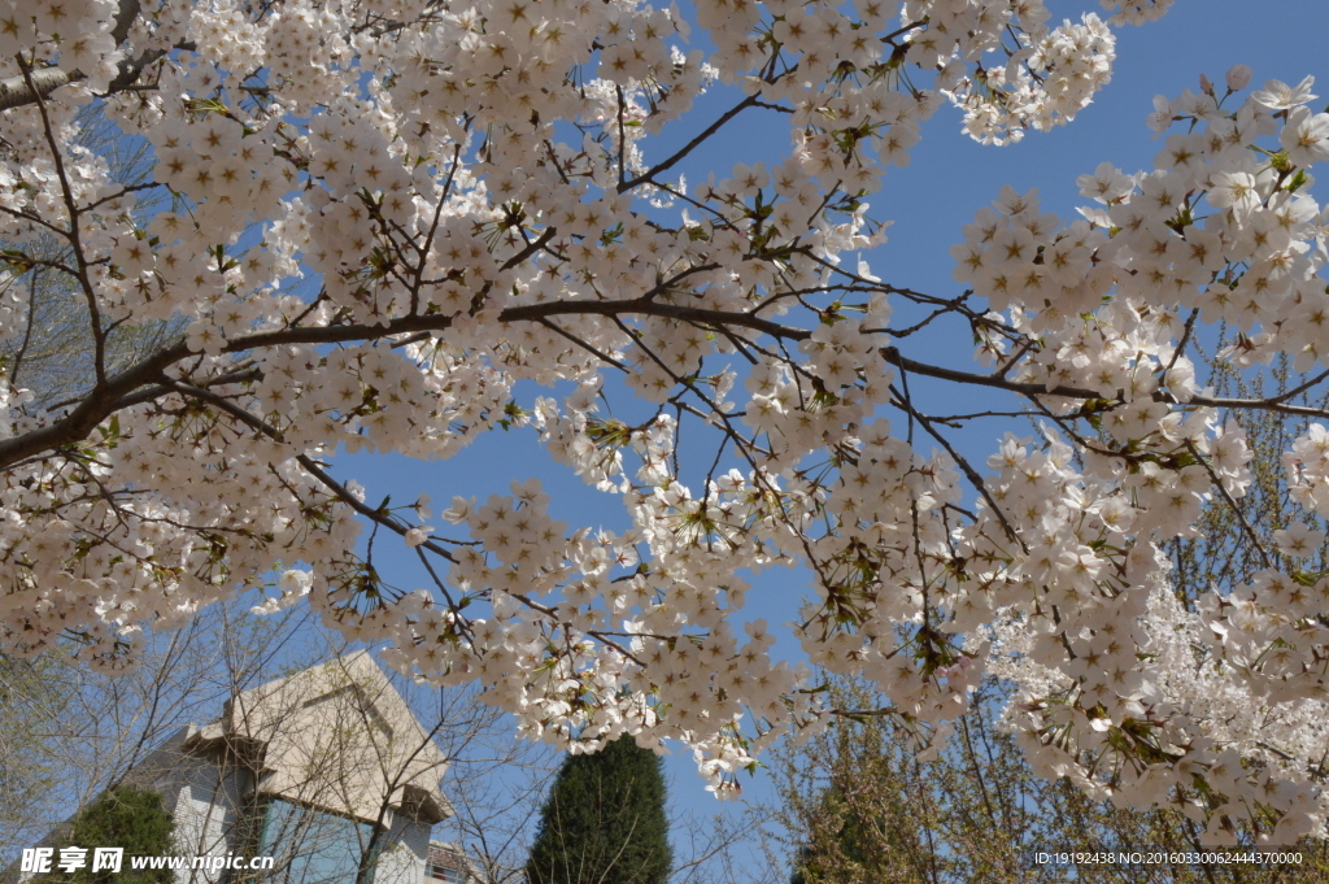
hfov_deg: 55.1
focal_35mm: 34
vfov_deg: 38.3
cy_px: 442
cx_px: 664
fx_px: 1273
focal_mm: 23
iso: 450
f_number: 20
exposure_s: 1/250
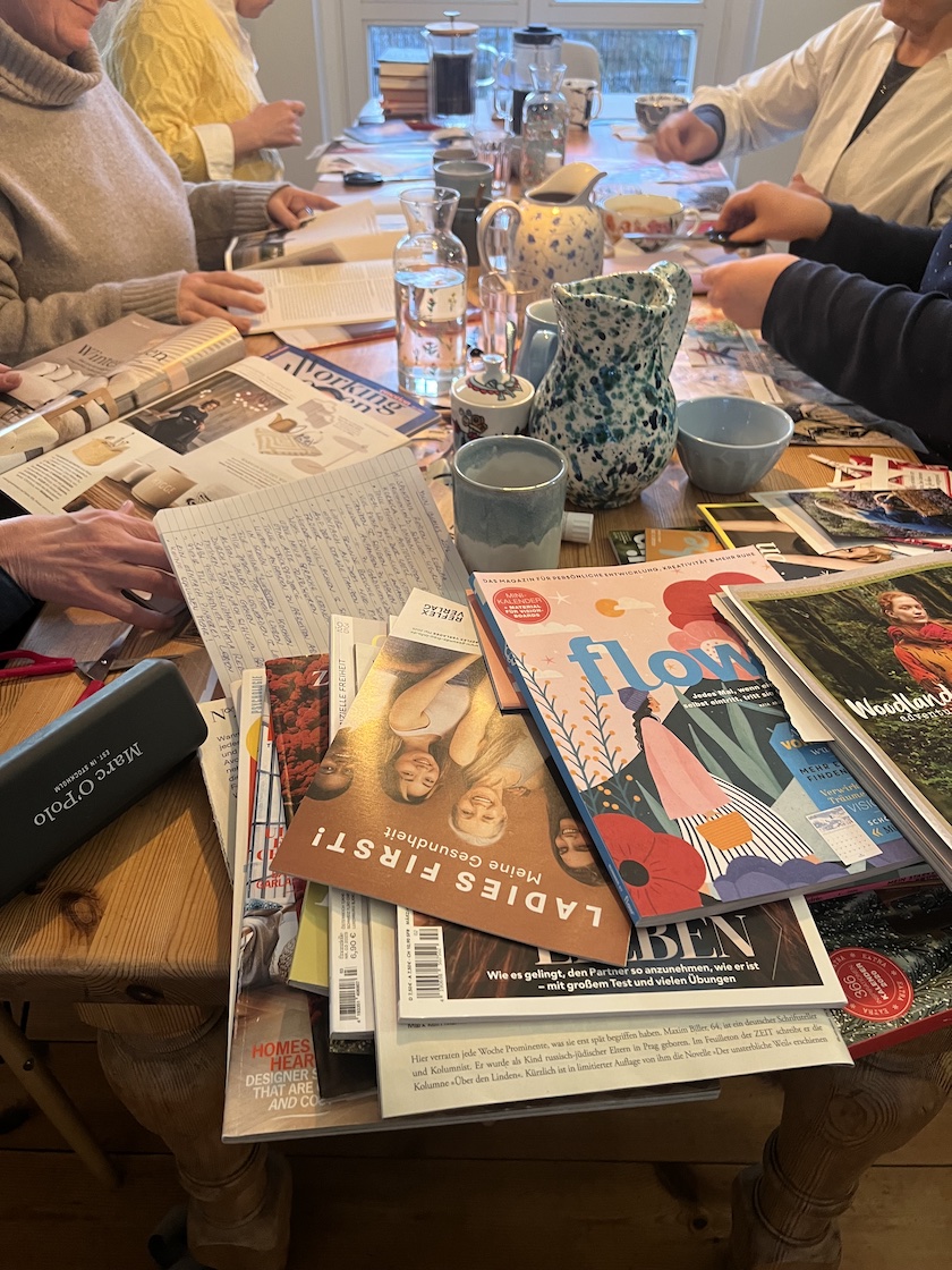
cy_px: 635
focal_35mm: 26
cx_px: 476
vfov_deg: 67.3
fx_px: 953
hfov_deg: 53.1
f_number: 1.5
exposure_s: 1/50
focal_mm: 5.7
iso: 250
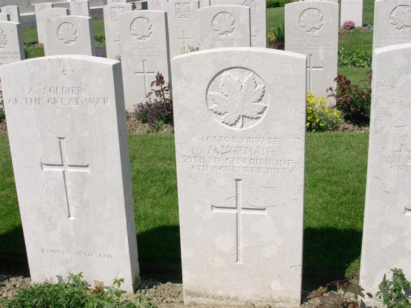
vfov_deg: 32.2
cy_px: 154
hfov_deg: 42.1
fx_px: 534
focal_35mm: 45
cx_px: 206
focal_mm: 6.7
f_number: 5.8
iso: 70
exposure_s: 1/575
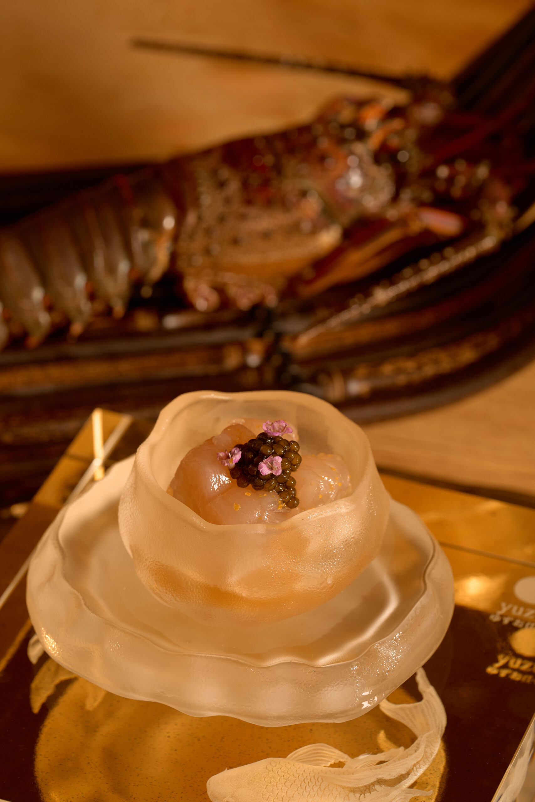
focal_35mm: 148
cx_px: 268
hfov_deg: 9.3
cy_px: 401
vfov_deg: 13.9
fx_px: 3298
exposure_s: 1/125
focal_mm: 148
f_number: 8
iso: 640
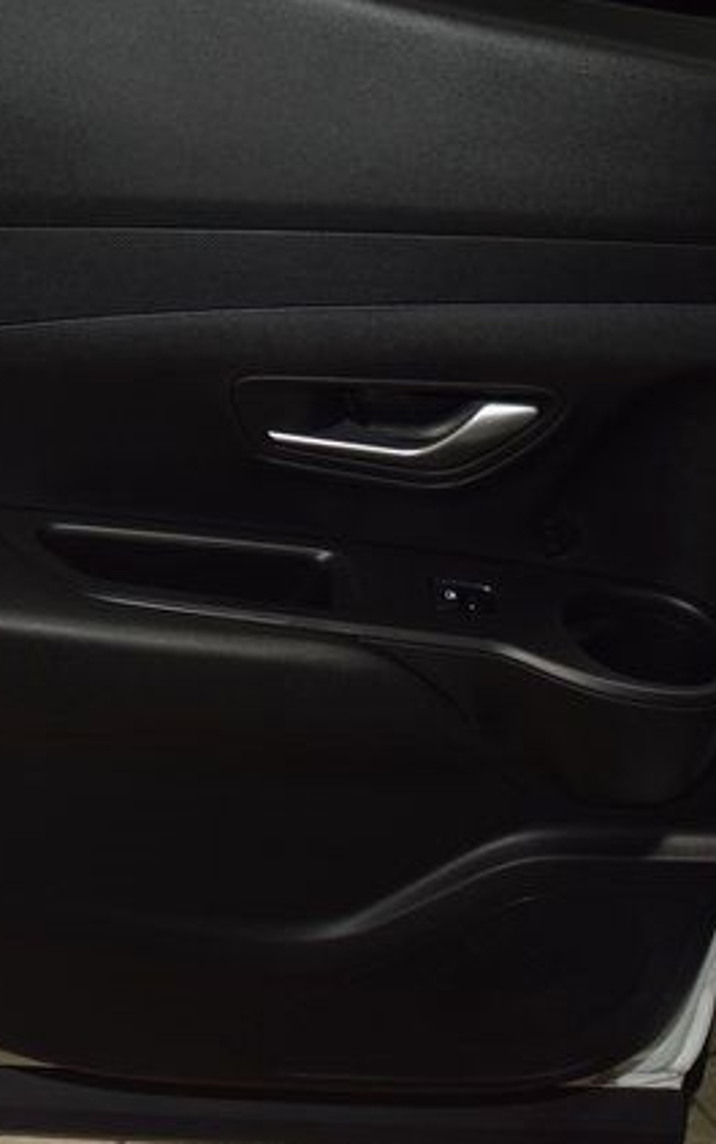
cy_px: 571
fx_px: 1591
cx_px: 220
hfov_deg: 25.2
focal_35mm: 51
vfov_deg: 39.6
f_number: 3.5
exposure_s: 1/125
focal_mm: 22
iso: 1000
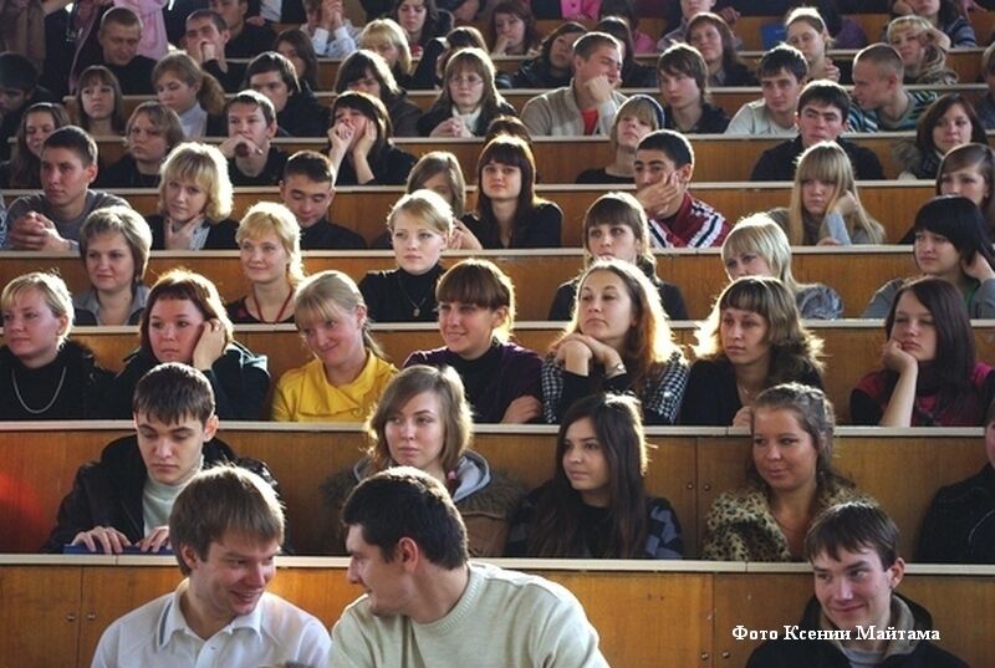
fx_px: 2271
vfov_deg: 16.7
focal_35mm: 82
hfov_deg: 24.7
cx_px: 498
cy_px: 334
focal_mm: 55
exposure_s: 1/180
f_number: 5.6
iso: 800
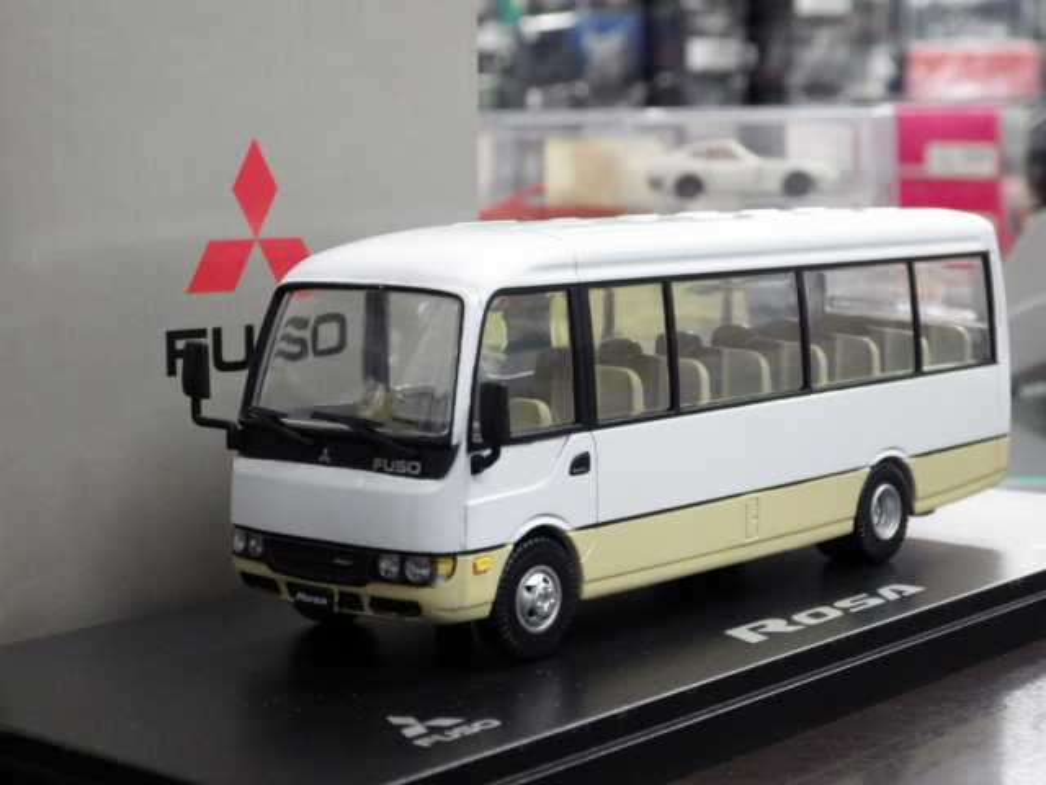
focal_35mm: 71
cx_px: 523
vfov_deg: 20.7
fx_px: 2145
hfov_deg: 27.4
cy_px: 392
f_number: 4.2
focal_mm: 12.8
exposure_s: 1/40
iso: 800
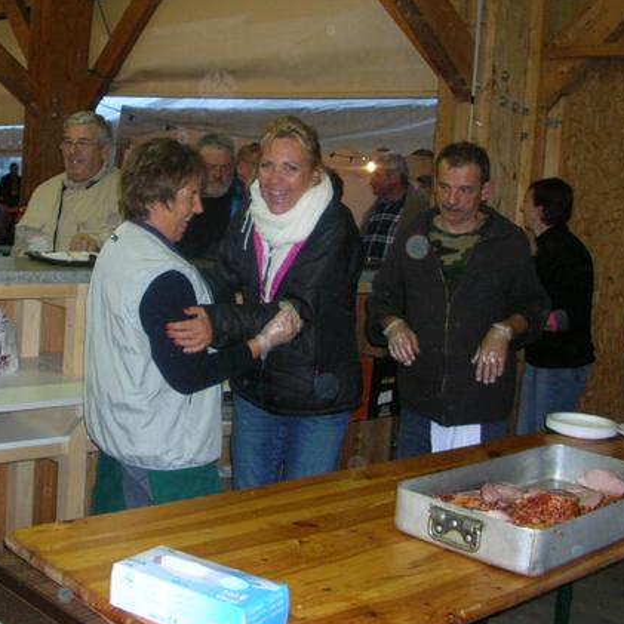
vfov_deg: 36.0
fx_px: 959
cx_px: 230
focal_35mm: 47
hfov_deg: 35.8
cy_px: 282
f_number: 2.8
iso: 132
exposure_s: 1/60.1
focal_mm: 5.8
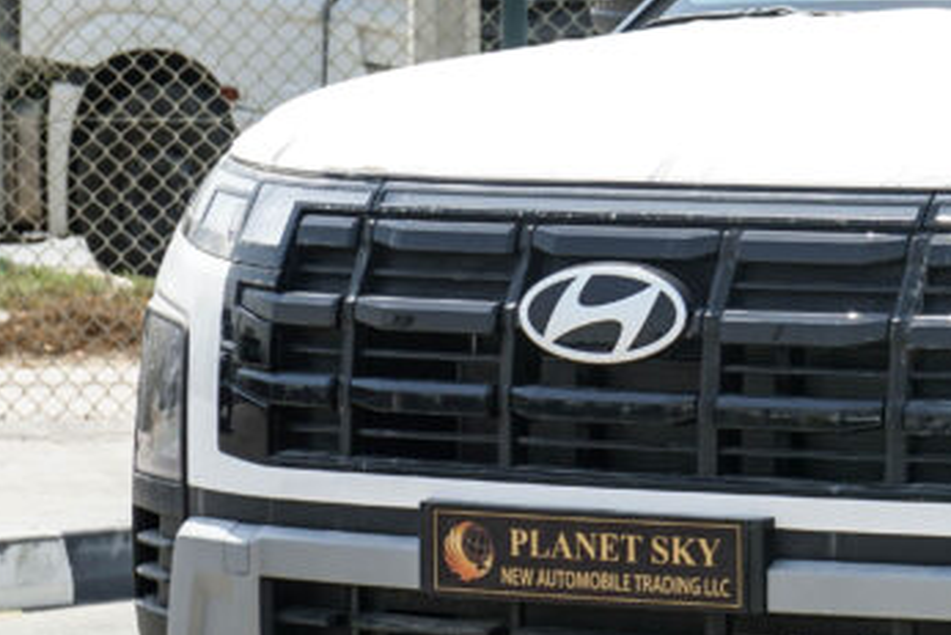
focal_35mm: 207
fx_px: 5470
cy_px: 290
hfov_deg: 9.8
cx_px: 1143
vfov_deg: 6.6
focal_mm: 70
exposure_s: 1/500
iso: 400
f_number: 9
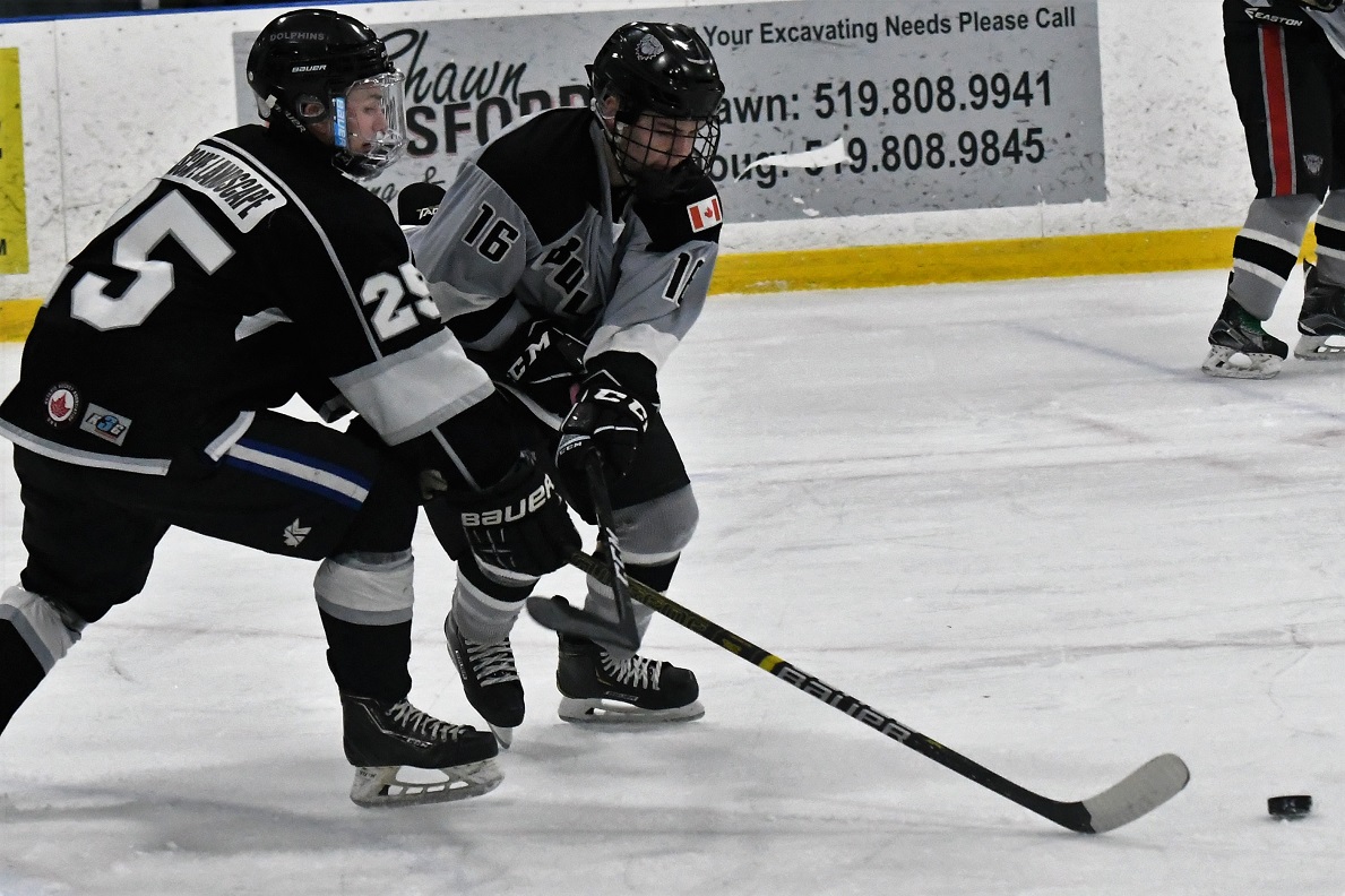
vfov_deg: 13.0
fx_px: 3922
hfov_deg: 19.5
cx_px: 672
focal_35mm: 105
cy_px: 448
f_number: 4.5
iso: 6400
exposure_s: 1/1000
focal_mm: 70
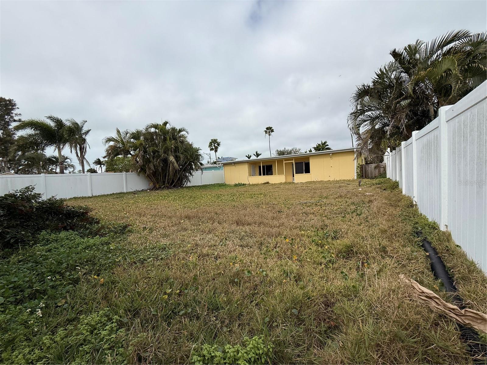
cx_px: 244
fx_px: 197
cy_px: 182
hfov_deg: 102.1
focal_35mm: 14
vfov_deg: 85.7
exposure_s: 1/2841
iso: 50
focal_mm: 2.22
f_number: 2.2
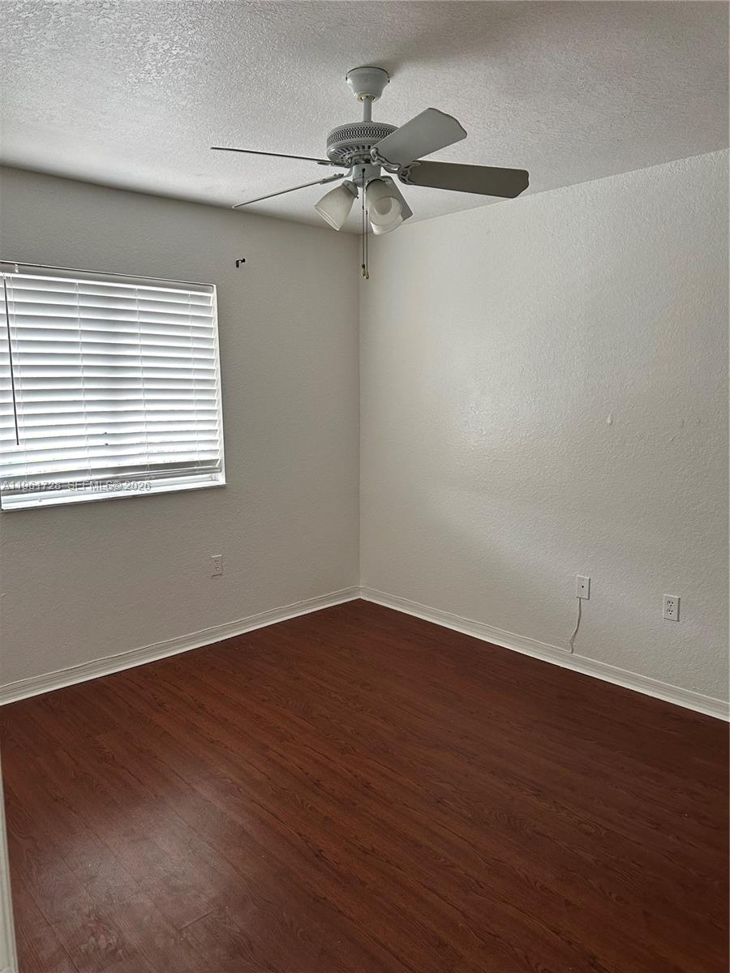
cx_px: 365
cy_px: 486
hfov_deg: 56.8
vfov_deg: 71.6
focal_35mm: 24
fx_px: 675
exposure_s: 1/120
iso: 200
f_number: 1.78
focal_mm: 6.86
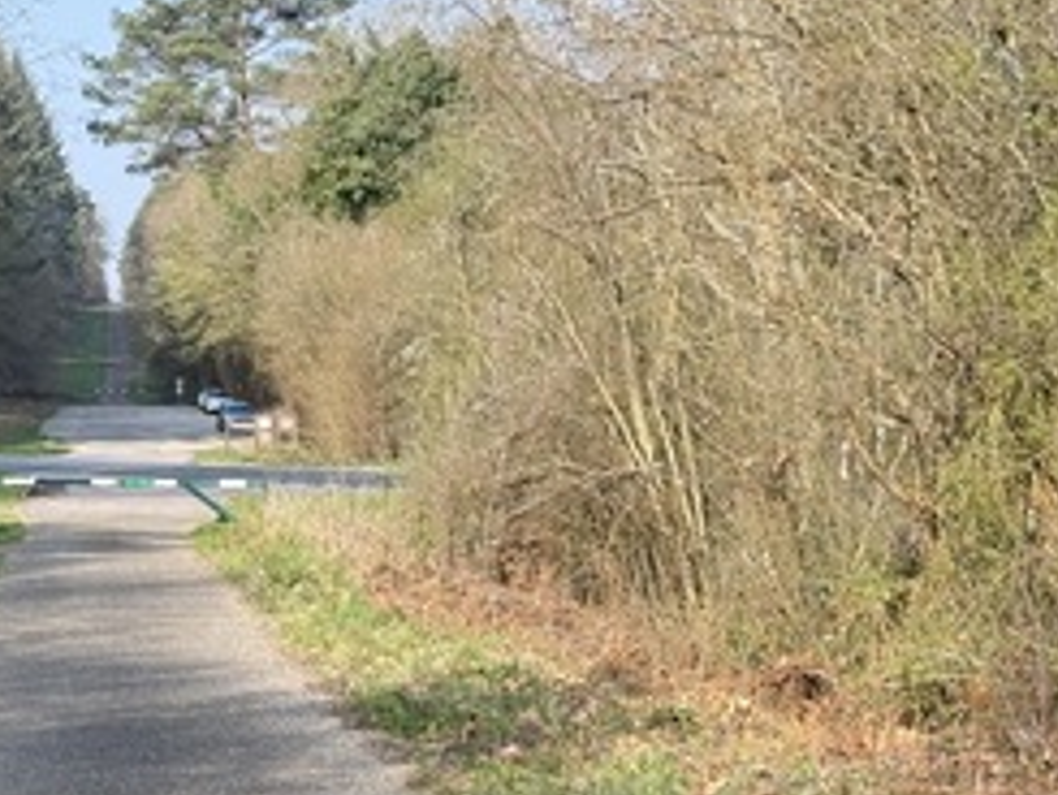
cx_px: 99
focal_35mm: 98
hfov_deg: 19.6
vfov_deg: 15.0
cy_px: 616
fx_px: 2997
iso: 64
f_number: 1.78
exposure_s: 1/1185
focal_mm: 6.76
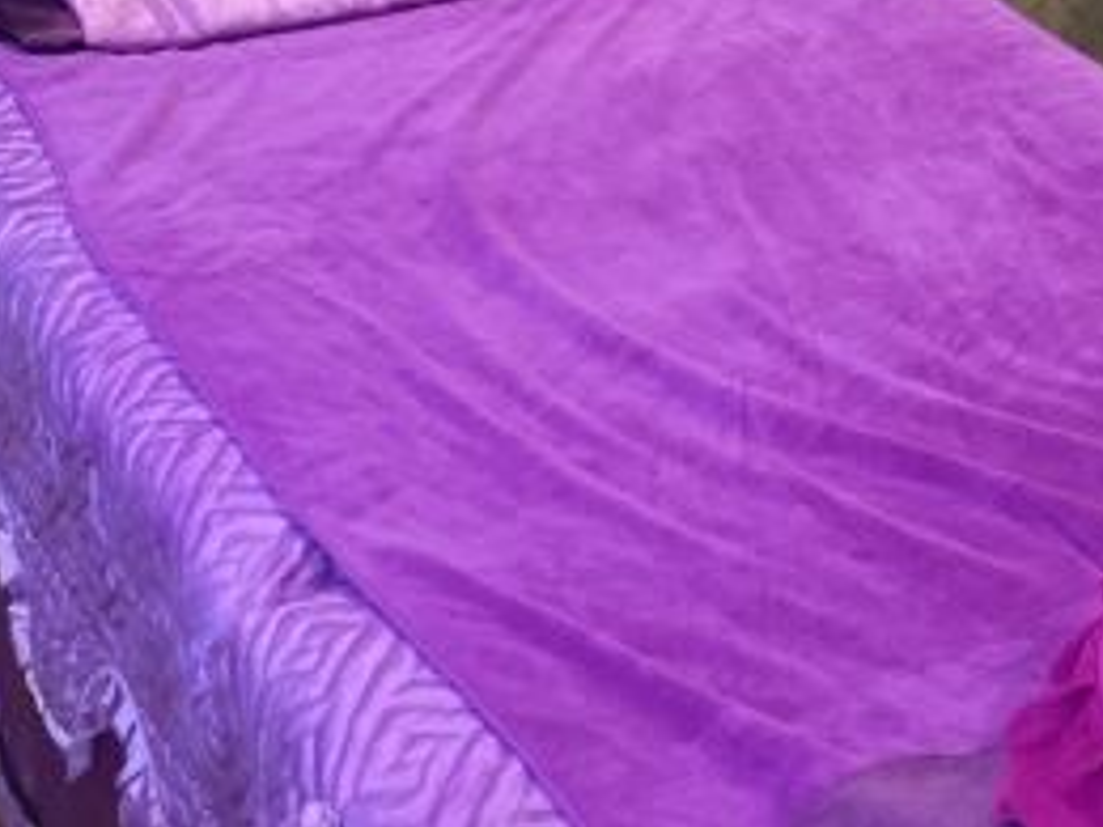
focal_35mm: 78
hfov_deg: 23.0
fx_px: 2485
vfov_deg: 17.6
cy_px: -282
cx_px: 1324
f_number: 2.2
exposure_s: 1/33
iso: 200
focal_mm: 4.15
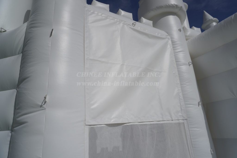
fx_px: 158
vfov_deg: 53.1
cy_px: 79
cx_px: 118
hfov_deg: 73.7
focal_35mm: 24
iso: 100
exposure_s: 1/2500
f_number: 6.3
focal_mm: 16
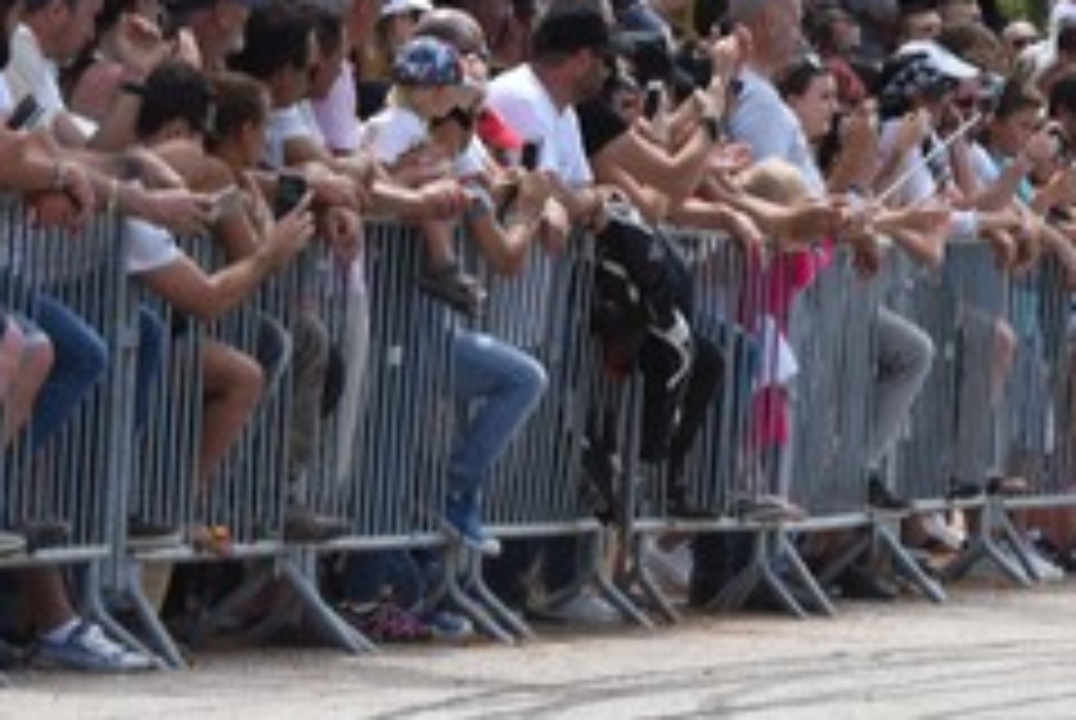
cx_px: 1004
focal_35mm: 535
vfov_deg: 2.6
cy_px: 407
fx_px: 16010
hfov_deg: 3.8
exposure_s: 1/400
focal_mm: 200
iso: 400
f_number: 9
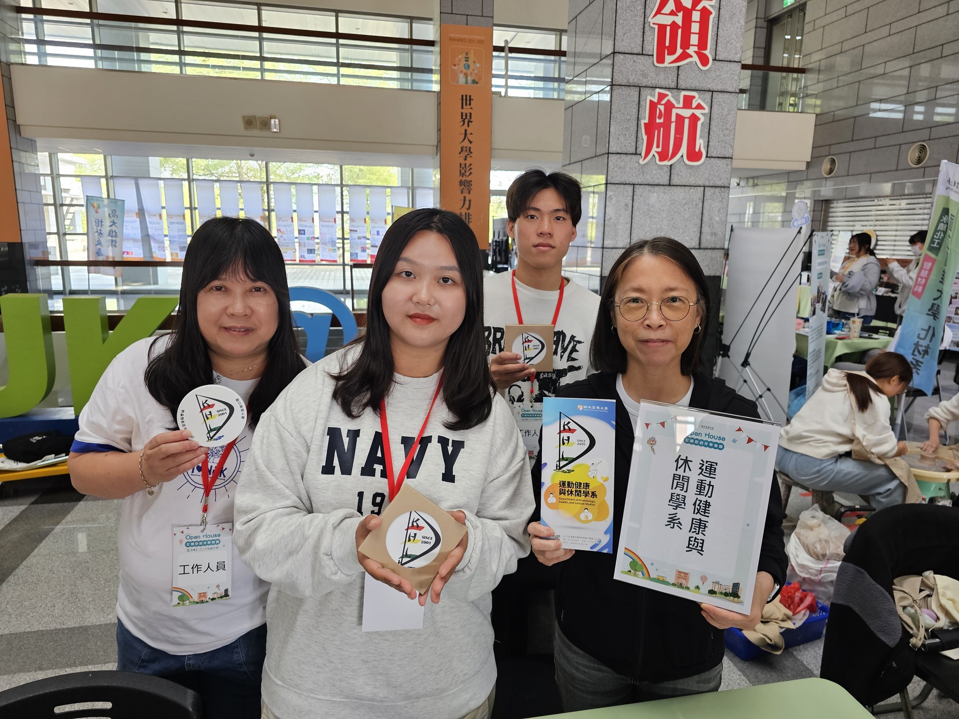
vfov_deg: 58.9
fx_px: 637
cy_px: 360
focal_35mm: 23
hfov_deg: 73.9
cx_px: 480
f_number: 1.7
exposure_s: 1/120
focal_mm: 6.3
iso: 160
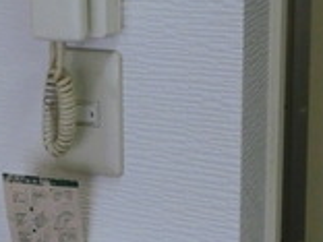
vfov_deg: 16.3
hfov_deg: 21.3
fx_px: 840
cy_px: 50
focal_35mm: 90
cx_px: 39
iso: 400
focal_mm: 4.4
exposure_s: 1/125
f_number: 3.3
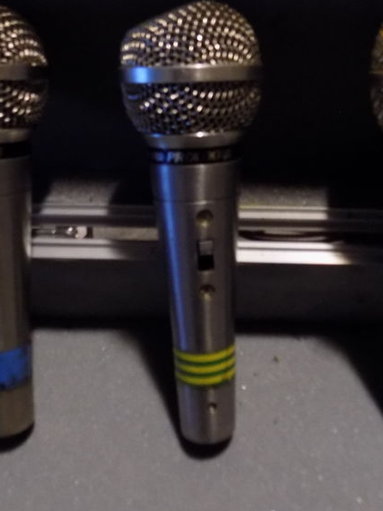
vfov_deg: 45.7
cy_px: 224
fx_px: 605
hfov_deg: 35.0
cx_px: 233
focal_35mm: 41
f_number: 3.1
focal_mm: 4
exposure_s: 1/10
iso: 400
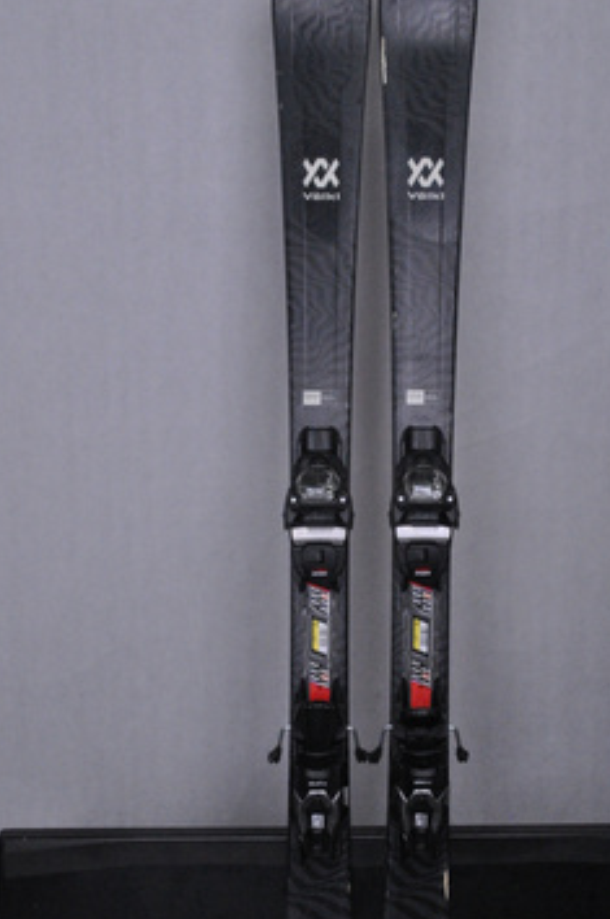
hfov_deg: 28.1
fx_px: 1214
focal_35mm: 48
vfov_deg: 41.4
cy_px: 519
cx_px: 367
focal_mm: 25
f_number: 11
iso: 3200
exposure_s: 1/125
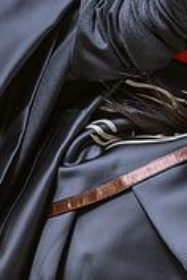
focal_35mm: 183
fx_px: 1426
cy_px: -22
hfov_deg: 7.3
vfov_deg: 11.1
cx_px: 338
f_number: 4
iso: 640
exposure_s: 1/100
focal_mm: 36
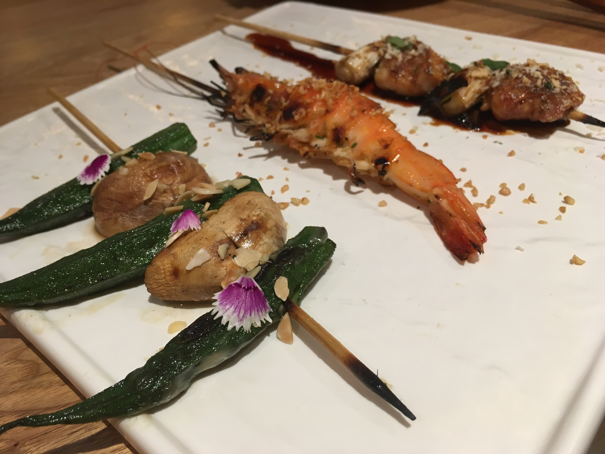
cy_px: 227
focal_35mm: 29
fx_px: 507
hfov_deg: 61.7
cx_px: 302
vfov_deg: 48.2
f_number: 2.2
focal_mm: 4.15
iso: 100
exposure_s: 1/33
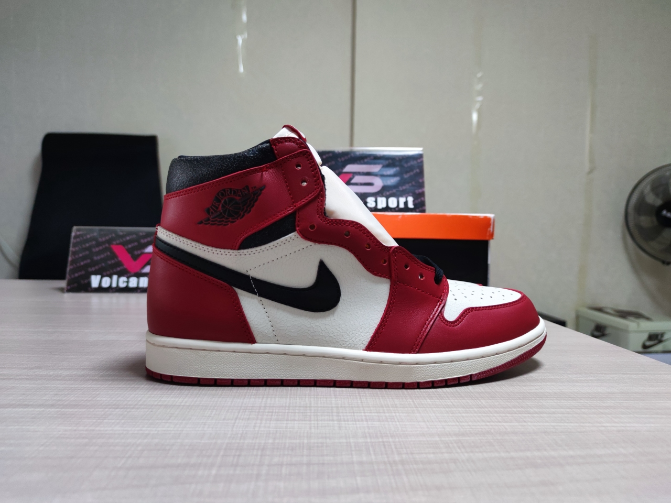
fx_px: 465
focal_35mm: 24
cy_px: 252
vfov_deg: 56.8
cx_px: 336
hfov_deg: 71.6
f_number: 1.69
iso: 400
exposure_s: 1/84
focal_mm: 6.72
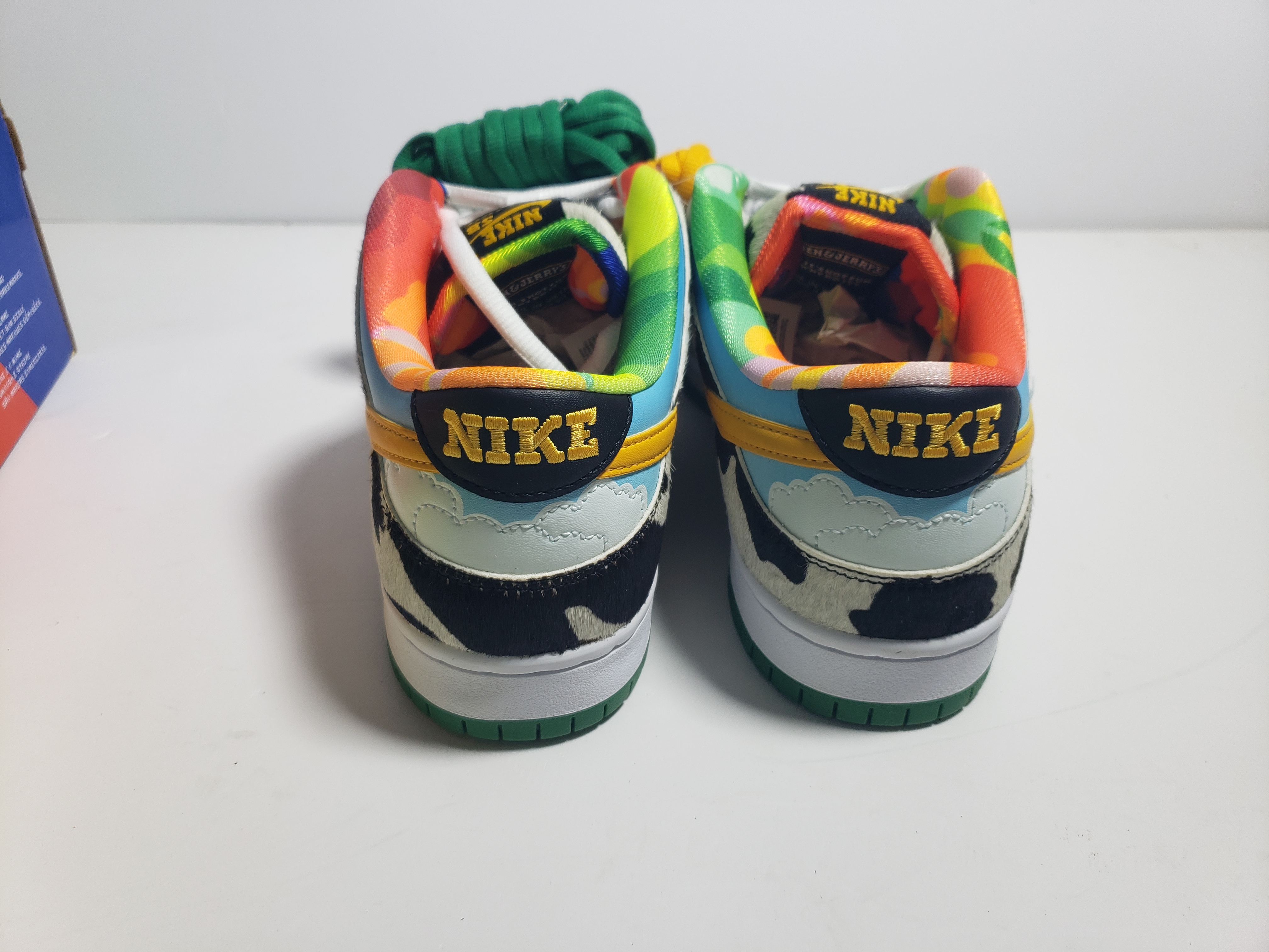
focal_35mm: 26
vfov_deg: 53.1
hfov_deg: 67.3
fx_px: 953
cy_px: 476
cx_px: 634
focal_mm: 4.3
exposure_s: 1/432
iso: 50
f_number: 1.5
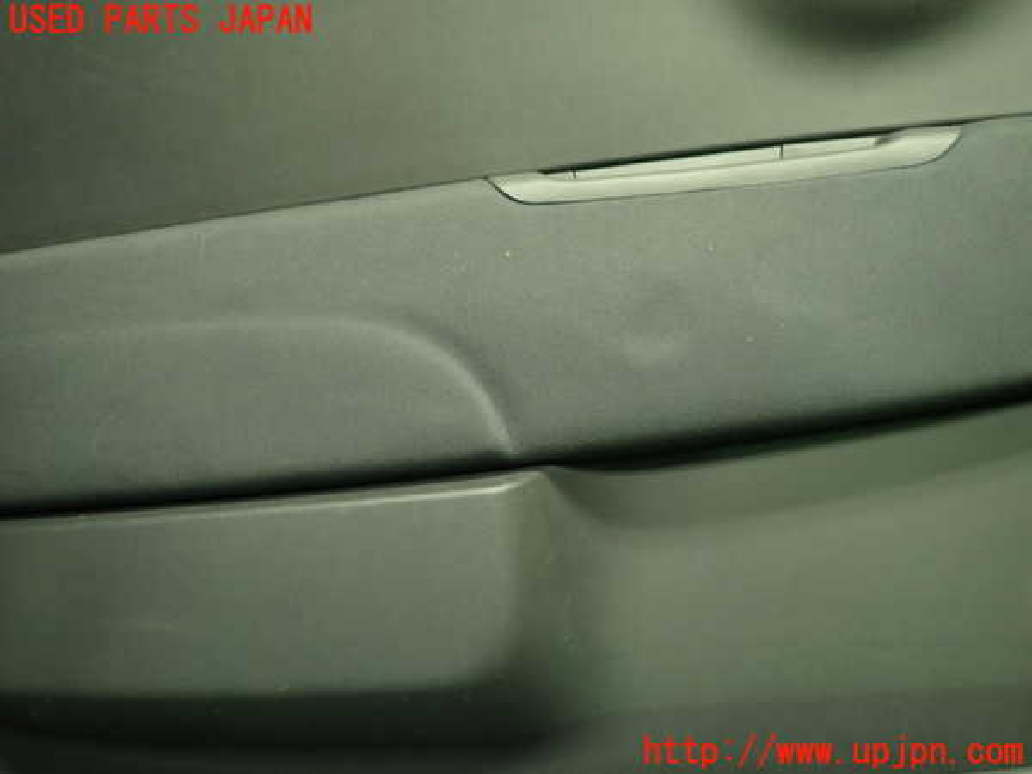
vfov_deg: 54.9
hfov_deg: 69.4
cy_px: 387
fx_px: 745
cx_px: 516
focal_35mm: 25
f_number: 2
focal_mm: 4.5
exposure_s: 1/30
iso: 200
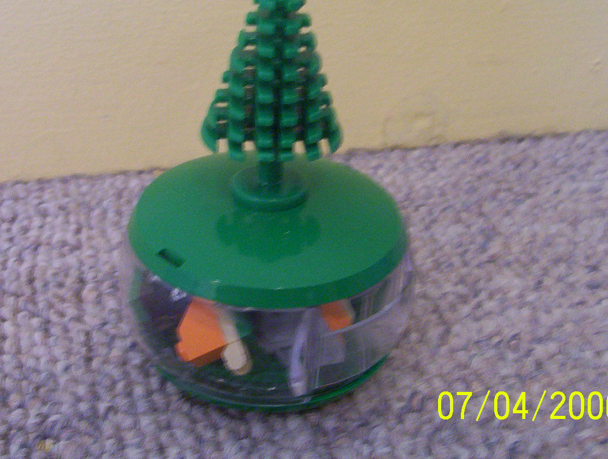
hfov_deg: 32.0
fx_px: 1056
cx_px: 242
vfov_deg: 24.4
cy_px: 165
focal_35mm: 60
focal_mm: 5.77
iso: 200
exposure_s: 1/8
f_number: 2.73
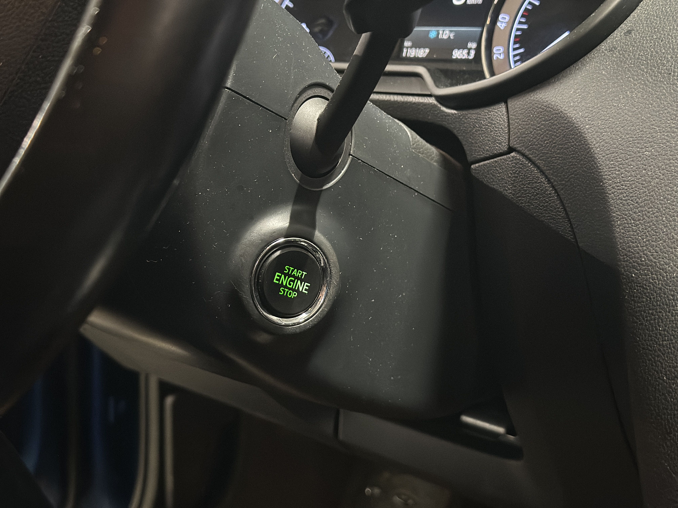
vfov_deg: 30.3
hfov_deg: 39.7
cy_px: 254
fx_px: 940
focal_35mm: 48
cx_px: 339
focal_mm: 6.86
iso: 1000
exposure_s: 1/20
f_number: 1.78
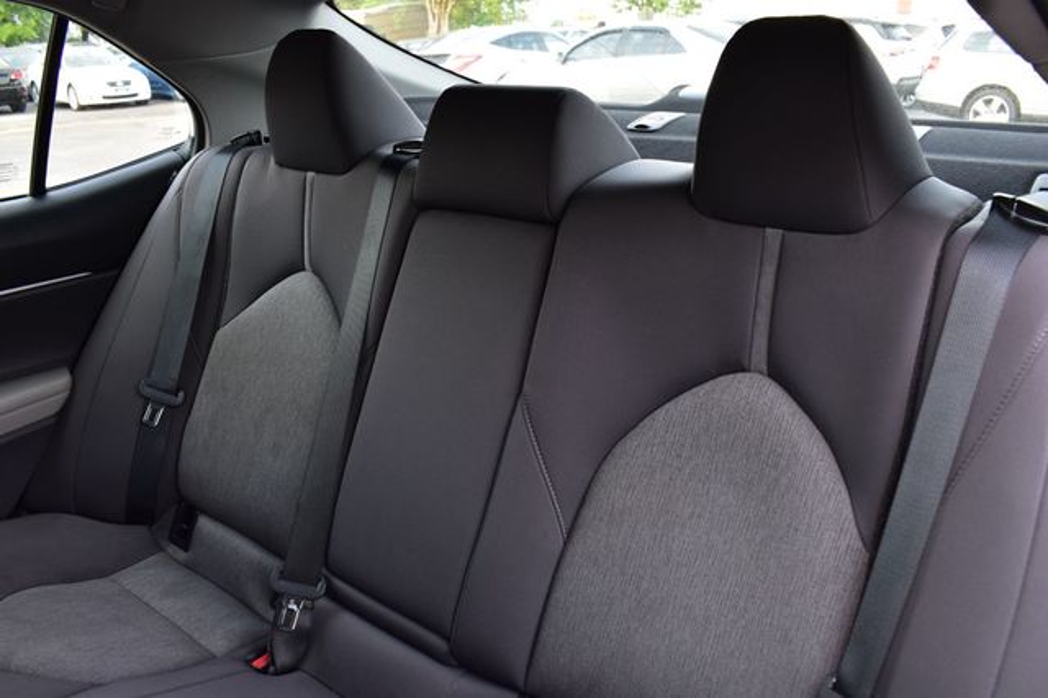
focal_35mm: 30
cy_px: 349
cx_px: 524
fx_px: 873
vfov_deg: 43.6
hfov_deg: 62.0
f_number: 7.1
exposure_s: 1/40
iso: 400
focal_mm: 20
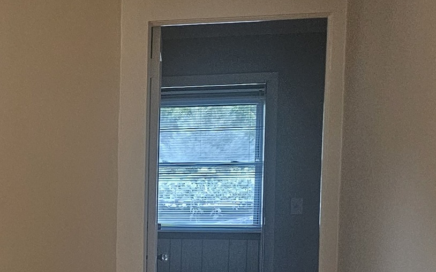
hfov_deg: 19.6
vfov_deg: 14.0
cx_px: -223
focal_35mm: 92
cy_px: 276
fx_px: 1093
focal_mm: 6.3
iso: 400
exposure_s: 1/120
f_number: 1.7
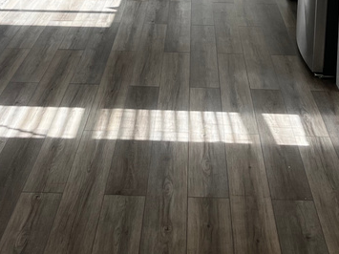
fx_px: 734
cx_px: 180
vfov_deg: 18.5
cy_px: -56
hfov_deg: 26.0
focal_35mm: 75
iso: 50
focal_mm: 5.1
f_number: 1.6
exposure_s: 1/397
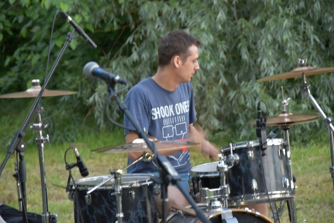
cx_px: 167
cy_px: 112
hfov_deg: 13.0
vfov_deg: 8.7
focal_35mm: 158
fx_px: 1461
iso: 800
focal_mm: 105
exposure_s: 1/30
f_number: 5.6
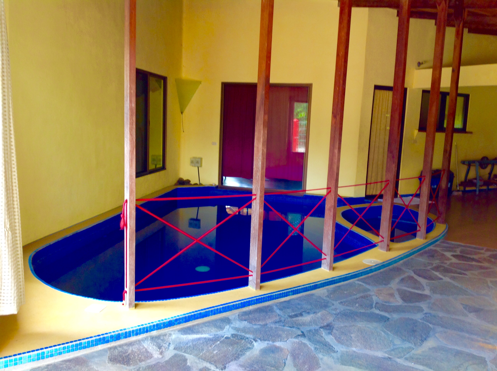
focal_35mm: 35
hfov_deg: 52.7
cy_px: 186
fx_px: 502
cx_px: 248
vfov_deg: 40.6
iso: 50
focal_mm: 4.28
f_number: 2.4
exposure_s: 1/17
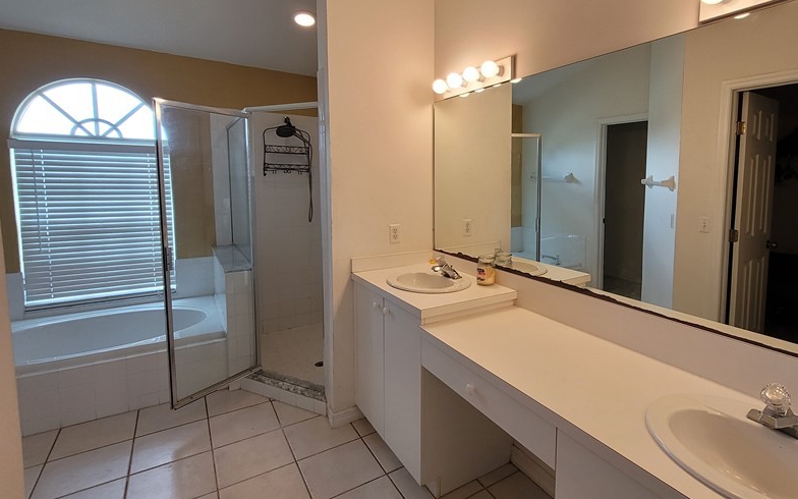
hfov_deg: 90.2
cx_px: 469
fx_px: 391
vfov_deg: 64.8
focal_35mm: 18
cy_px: 218
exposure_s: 1/60
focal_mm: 1.74
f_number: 2.2
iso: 125
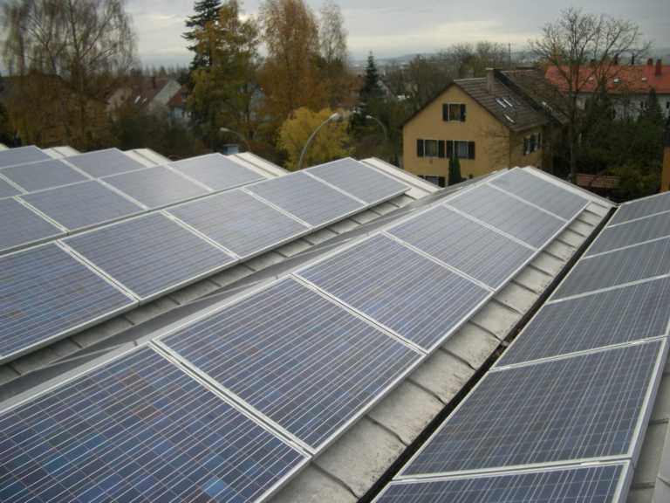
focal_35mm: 35
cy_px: 252
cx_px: 335
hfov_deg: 52.6
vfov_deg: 40.7
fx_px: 677
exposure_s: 1/160
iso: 50
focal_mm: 5.8
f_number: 2.6
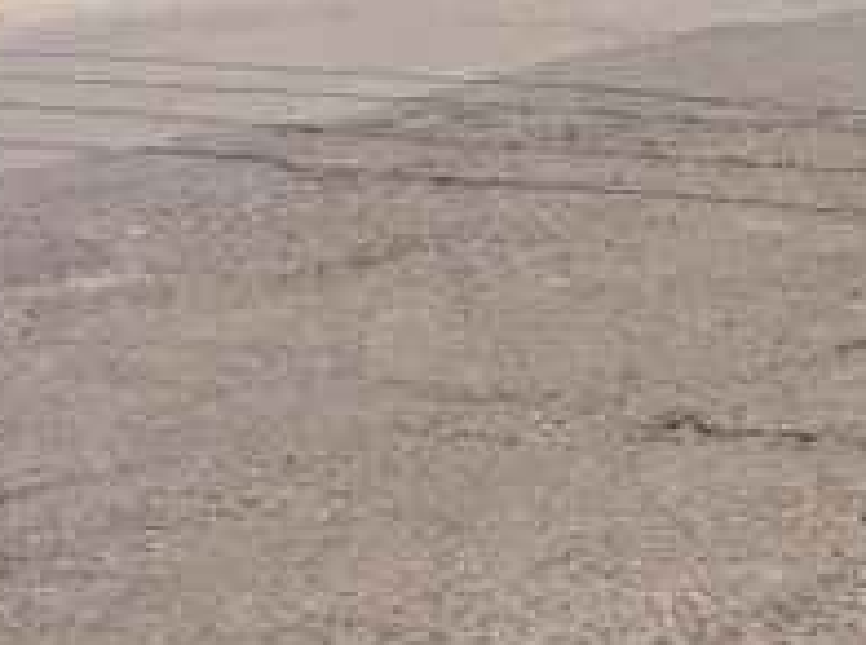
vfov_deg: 7.9
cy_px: -369
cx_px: 1913
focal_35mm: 183
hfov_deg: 9.8
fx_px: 4567
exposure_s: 1/1207
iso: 80
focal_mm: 3.85
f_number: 2.8
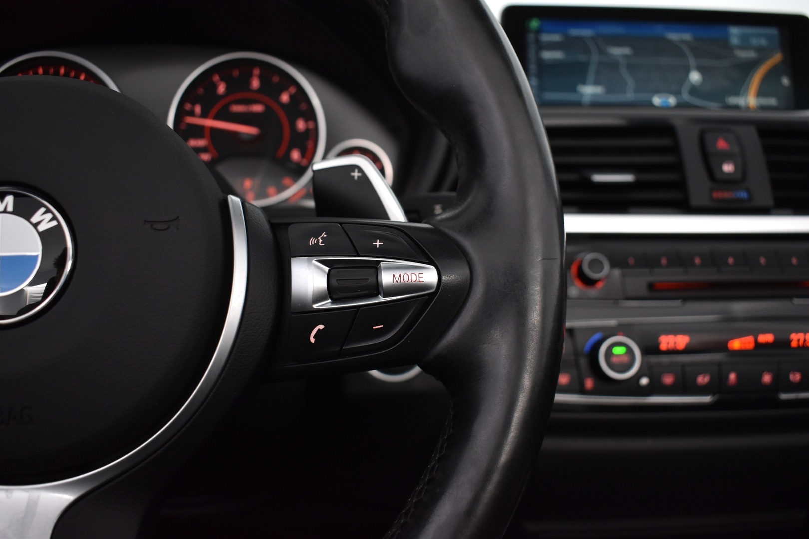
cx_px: 404
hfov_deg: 57.2
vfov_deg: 40.0
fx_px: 742
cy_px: 270
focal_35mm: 33
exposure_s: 1/40
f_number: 3.8
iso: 1250
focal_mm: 22
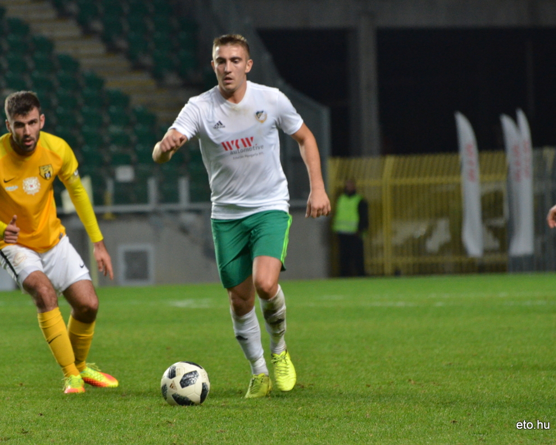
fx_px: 5890
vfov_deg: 4.3
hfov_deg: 5.4
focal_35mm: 358
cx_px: 229
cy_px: 222
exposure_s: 1/320
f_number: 5.3
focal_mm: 210
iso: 2000
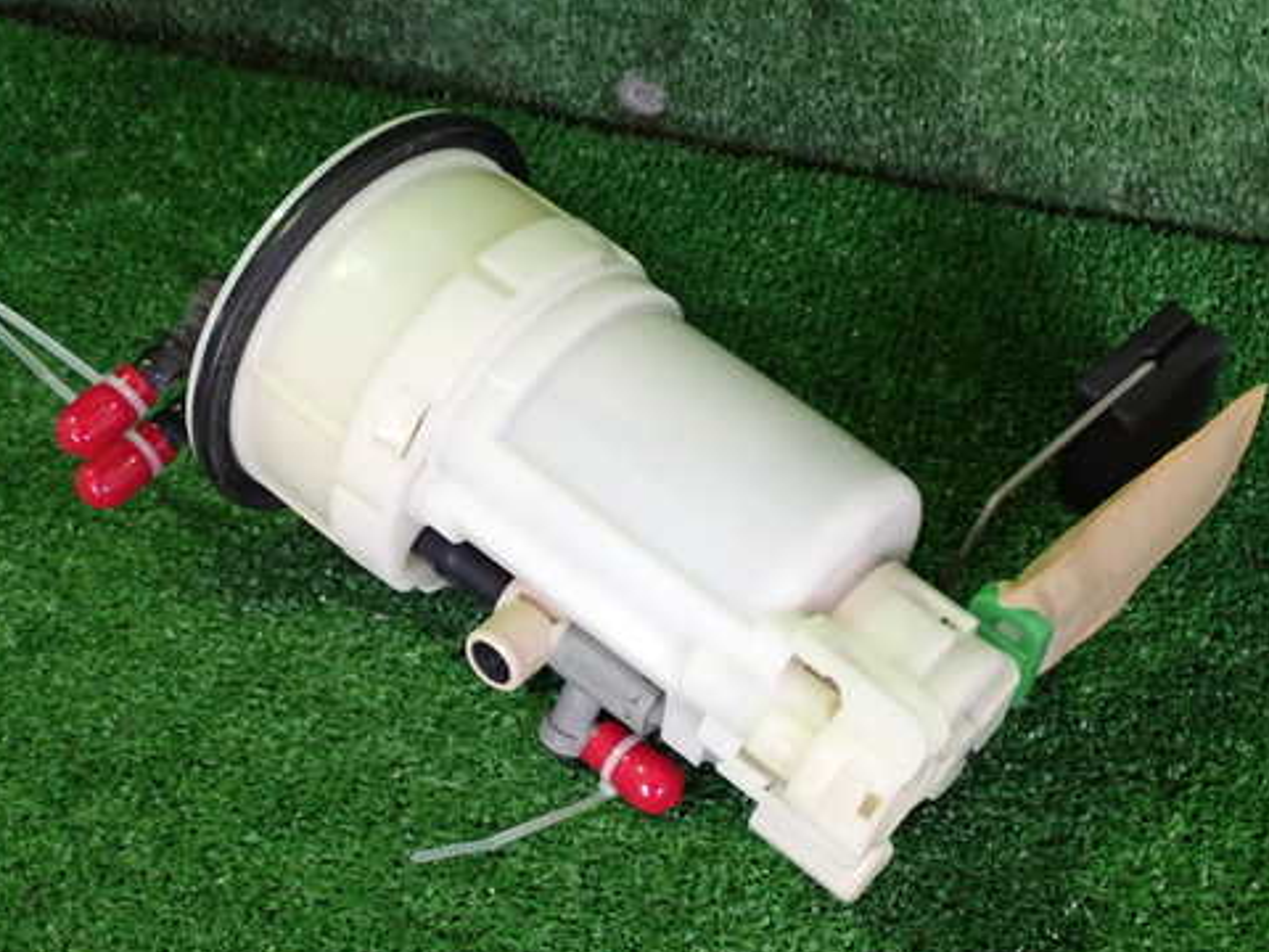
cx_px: 632
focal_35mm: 55
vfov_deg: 26.6
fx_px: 2016
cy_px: 444
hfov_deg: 34.9
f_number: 2.9
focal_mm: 7.84
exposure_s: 1/30
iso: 800
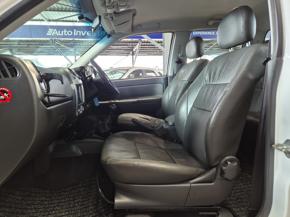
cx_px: 145
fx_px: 193
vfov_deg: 58.9
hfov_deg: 73.9
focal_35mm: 23
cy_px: 108
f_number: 1.8
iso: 250
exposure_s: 1/100
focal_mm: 5.4
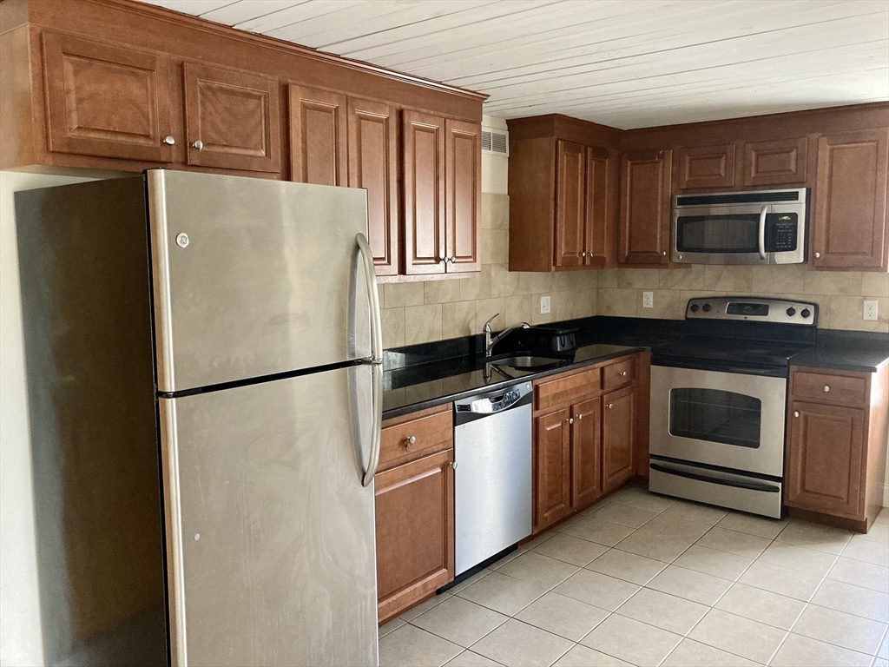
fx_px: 719
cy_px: 334
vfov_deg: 49.7
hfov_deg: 63.4
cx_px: 444
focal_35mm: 28
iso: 320
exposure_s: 1/54
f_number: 1.8
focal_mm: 3.99
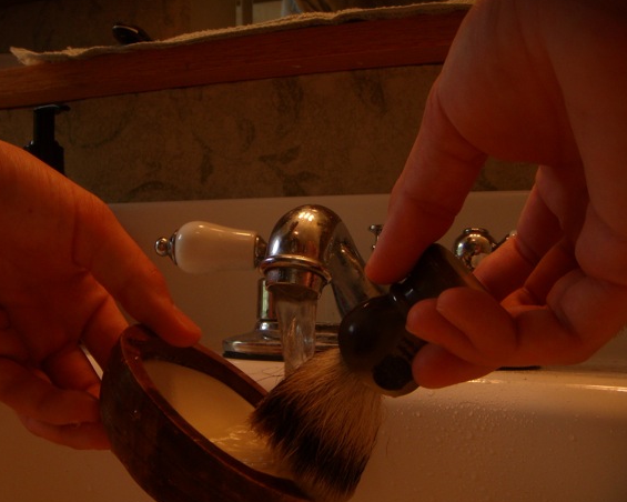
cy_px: 241
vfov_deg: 35.7
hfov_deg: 43.8
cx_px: 299
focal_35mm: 42
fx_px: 779
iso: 64
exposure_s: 1/54.6
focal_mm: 6.4
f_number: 3.5
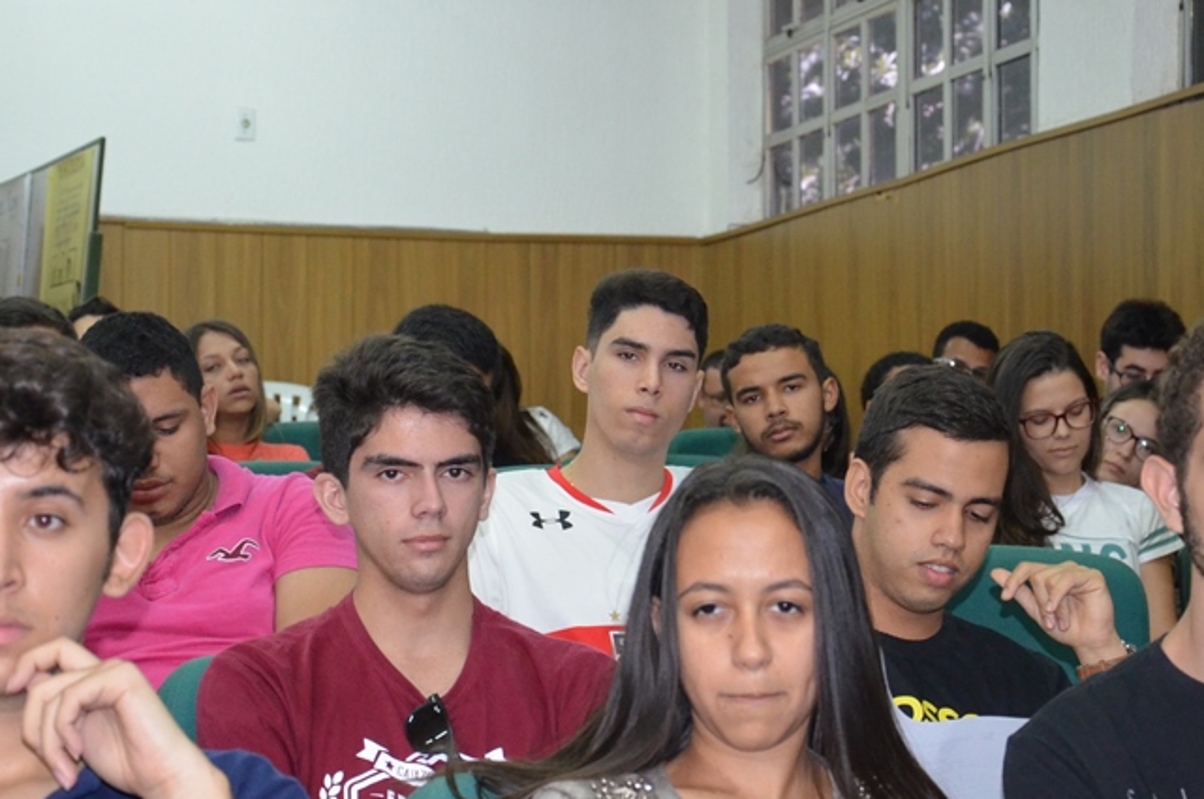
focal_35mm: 108
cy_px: 361
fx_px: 3599
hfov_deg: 19.0
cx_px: 609
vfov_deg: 12.7
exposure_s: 1/60
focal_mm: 45
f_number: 4.8
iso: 2000
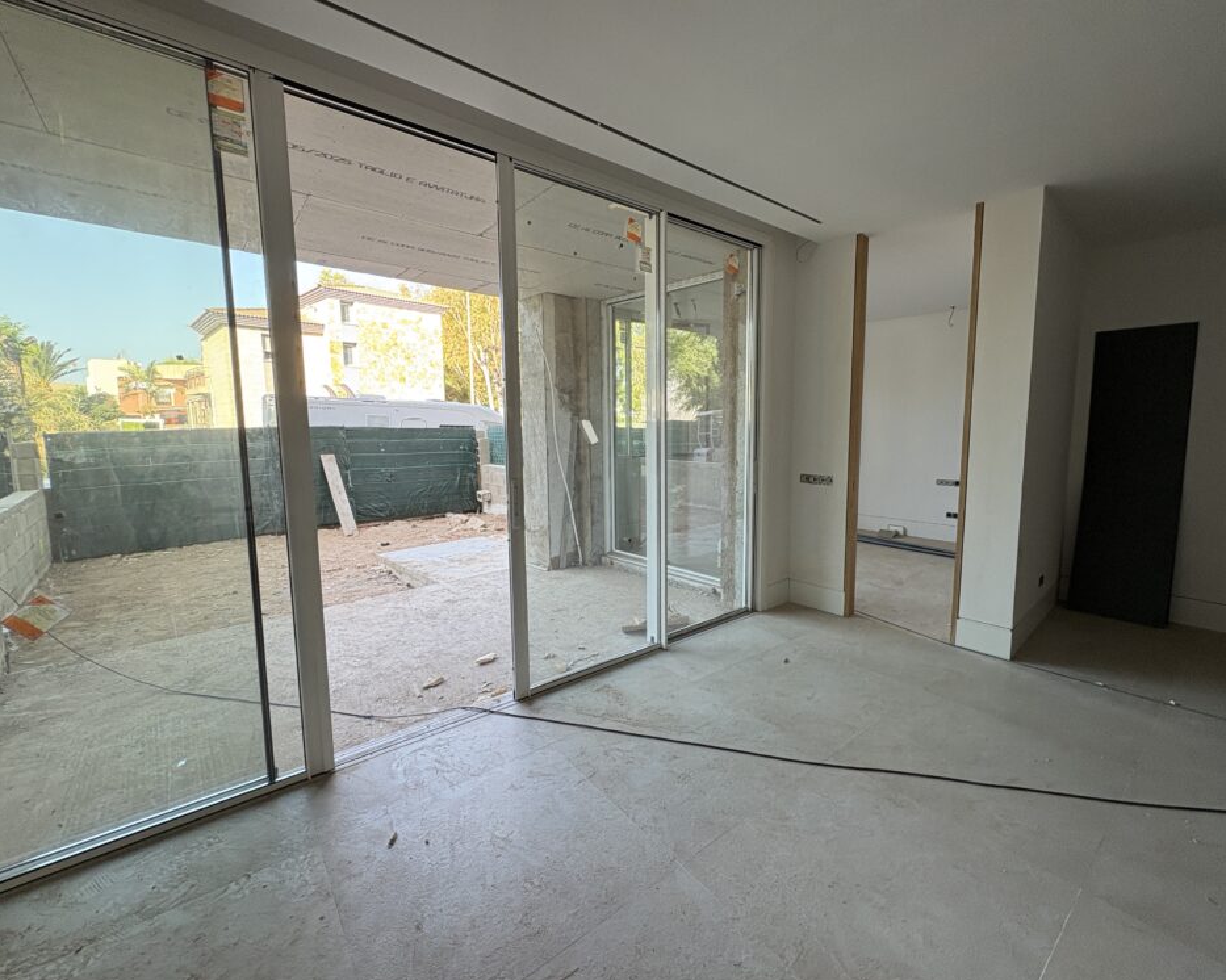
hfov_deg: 96.5
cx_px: 670
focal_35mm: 15
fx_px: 544
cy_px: 483
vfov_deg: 84.0
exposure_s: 1/99
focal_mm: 2.22
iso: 80
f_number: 2.2
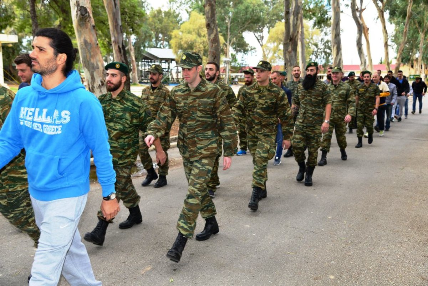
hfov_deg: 50.7
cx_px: 214
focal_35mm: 38
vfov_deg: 35.1
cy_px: 143
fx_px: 452
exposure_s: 1/250
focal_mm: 38
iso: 400
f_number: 4.5
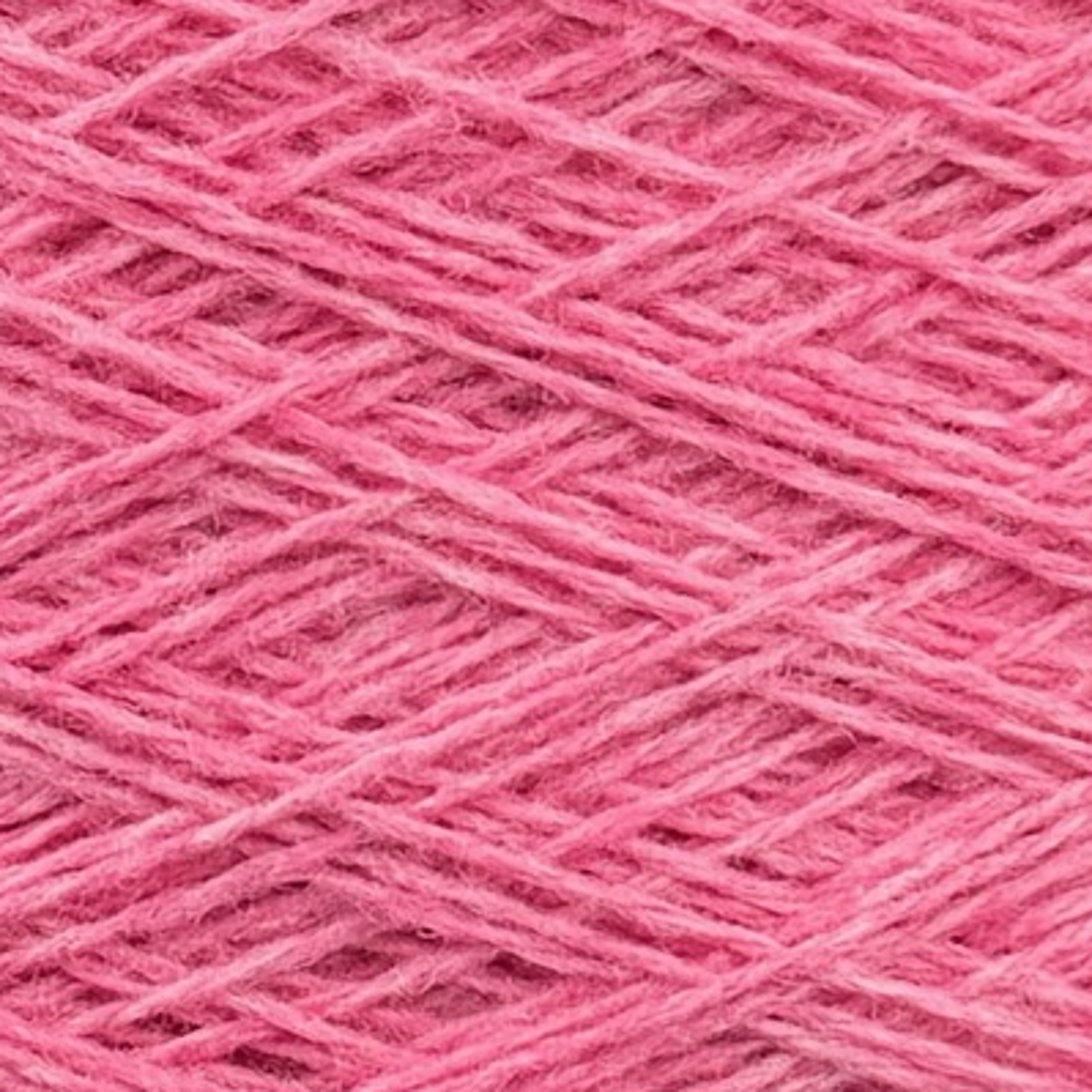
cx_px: 556
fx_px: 3890
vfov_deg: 15.8
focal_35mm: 109
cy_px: 996
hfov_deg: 16.0
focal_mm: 6.76
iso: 80
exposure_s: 1/589
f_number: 1.78
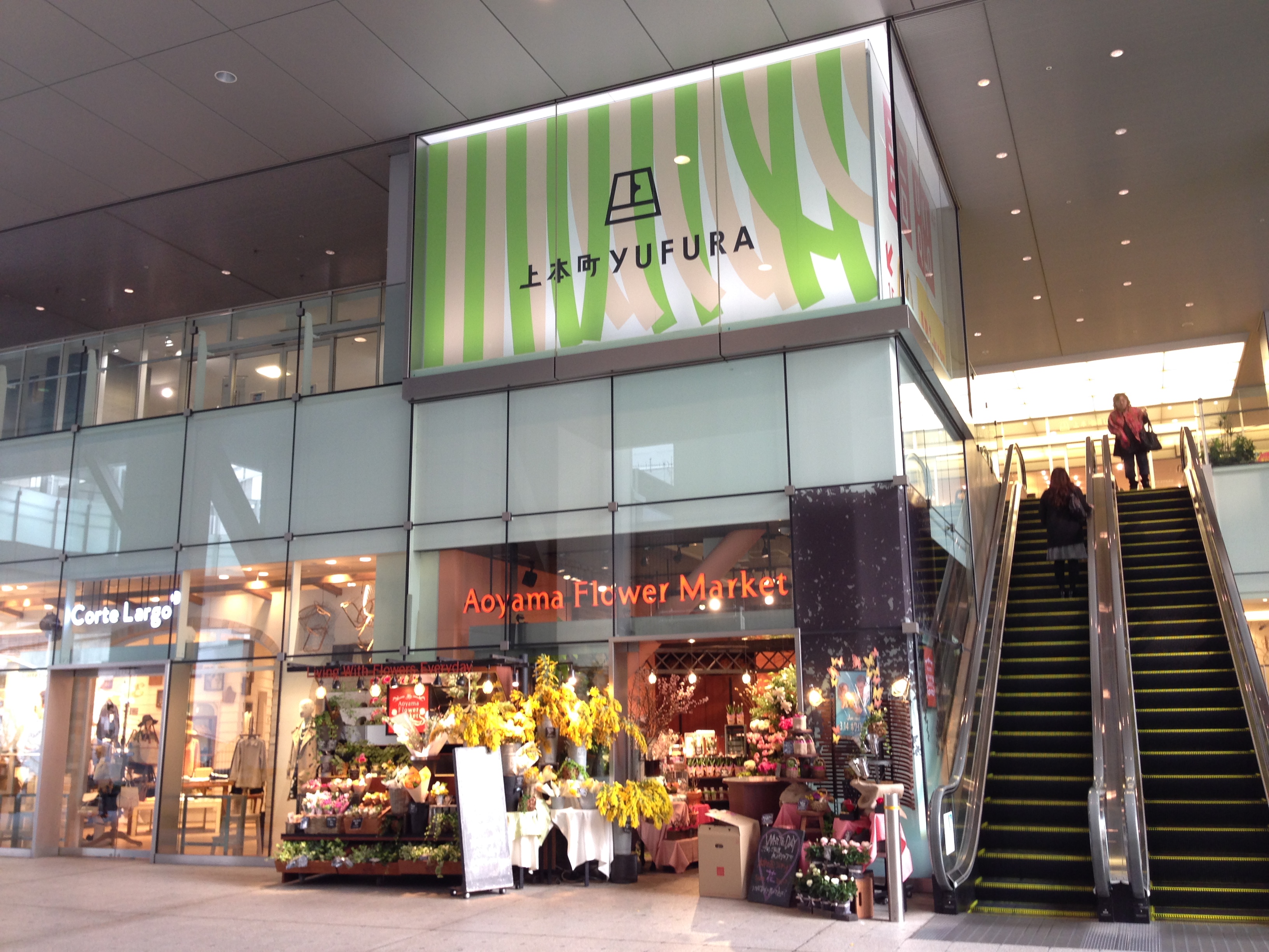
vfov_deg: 42.9
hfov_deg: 55.4
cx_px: 634
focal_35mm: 33
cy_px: 476
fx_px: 1210
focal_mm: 4.12
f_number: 2.4
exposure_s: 1/20
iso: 64
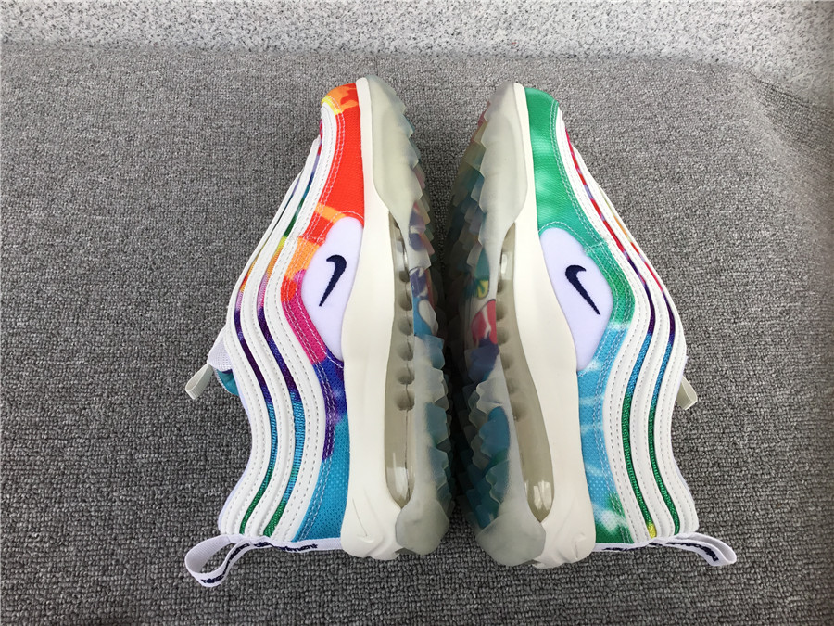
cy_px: 313
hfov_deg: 58.4
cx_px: 417
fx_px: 747
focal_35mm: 31
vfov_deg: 45.4
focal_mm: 3.3
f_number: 2.4
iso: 25
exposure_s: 1/319
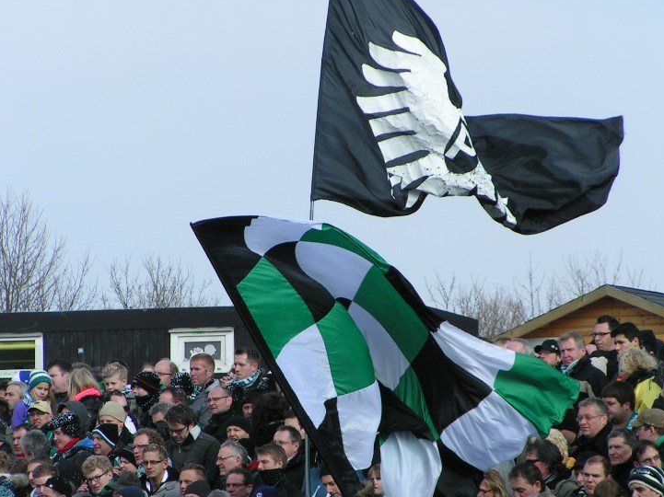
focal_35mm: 262
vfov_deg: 5.7
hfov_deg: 7.6
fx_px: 5023
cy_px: 258
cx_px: 322
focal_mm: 36.1
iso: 50
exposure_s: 1/320
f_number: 5.6
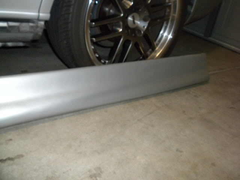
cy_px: 90
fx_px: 257
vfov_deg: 38.7
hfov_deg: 50.1
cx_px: 120
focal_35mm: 37
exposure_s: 1/30
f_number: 3.5
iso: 400
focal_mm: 6.6
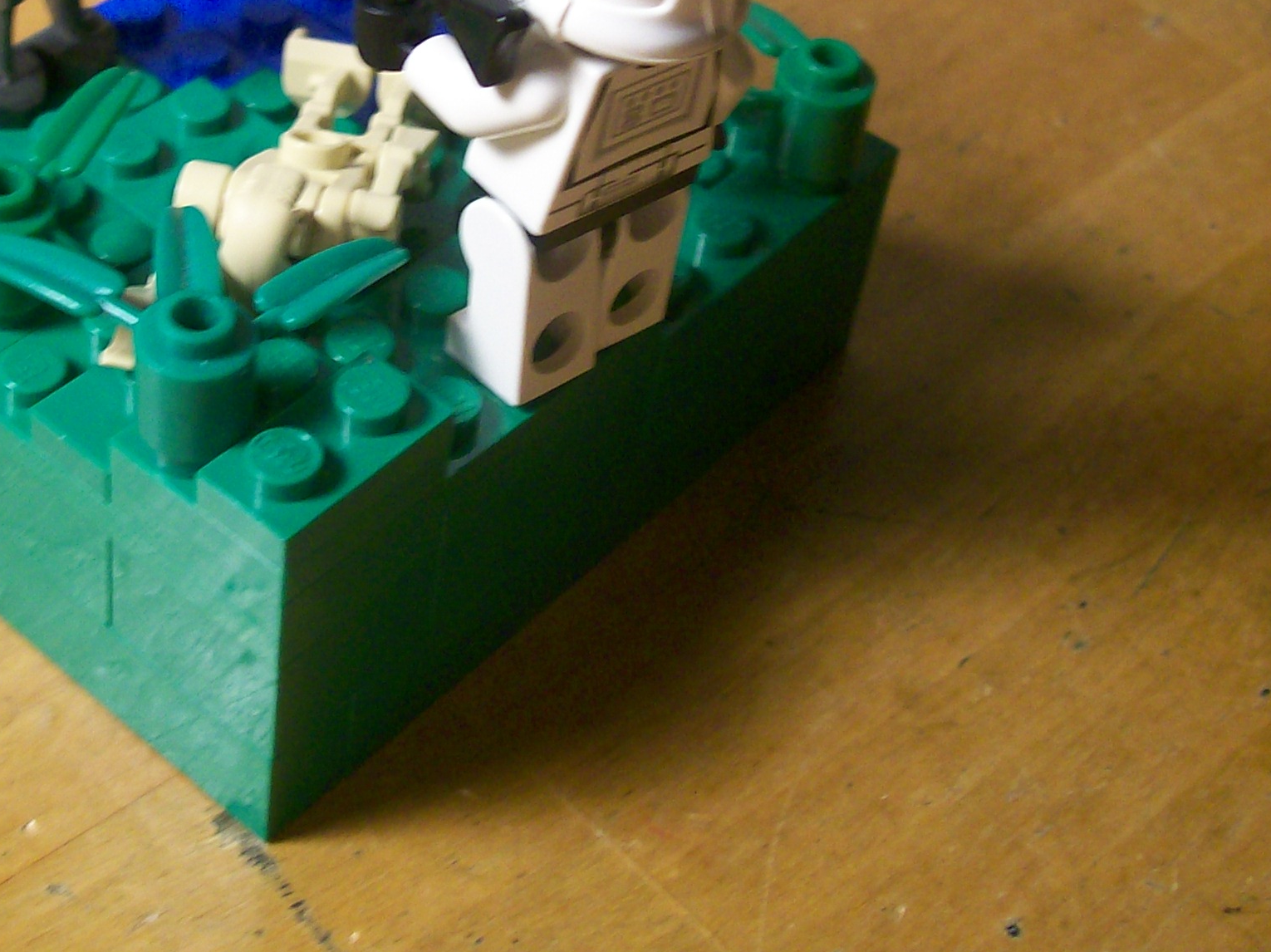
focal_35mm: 67
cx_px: 348
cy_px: 101
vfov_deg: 21.4
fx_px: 2459
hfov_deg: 28.6
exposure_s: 1/32
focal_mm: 6
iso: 91
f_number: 2.7
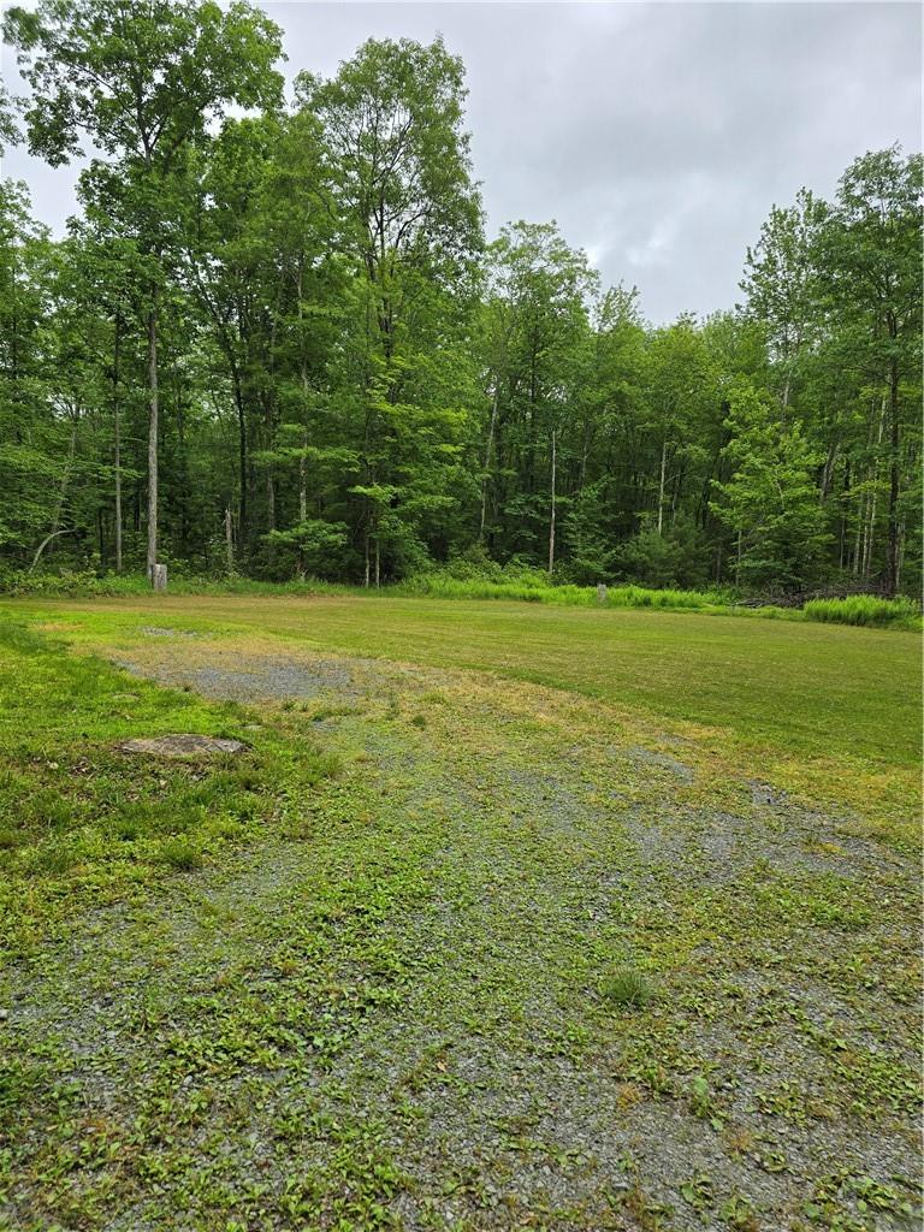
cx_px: 462
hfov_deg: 58.9
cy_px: 616
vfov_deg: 73.9
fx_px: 819
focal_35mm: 23
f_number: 1.7
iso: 12
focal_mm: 6.3
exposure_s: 1/522
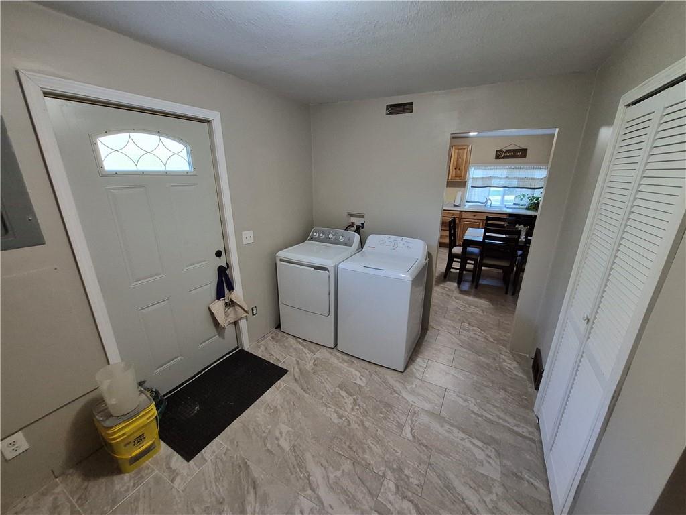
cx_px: 343
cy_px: 258
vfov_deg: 89.9
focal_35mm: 13
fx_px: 258
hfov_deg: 106.2
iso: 640
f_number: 2.2
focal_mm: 1.74
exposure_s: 1/60
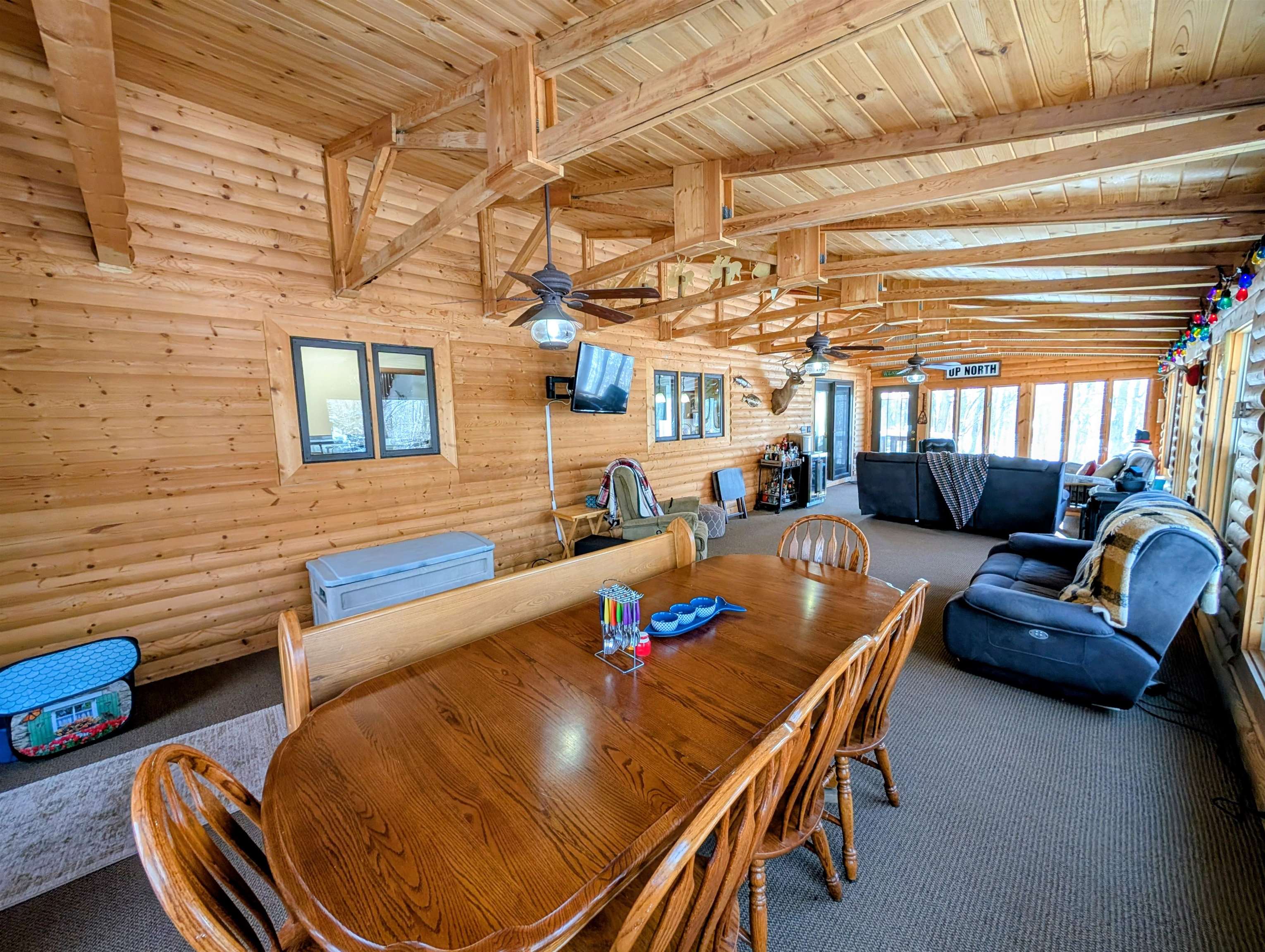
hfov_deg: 110.5
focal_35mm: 12
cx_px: 632
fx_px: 439
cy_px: 476
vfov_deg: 94.6
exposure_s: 1/120
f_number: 1.7
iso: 115
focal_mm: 2.02
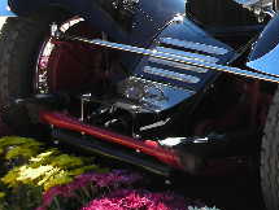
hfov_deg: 17.6
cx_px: 371
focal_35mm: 104
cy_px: 0
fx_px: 840
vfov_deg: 14.1
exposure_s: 1/254
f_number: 3
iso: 50
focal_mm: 5.8
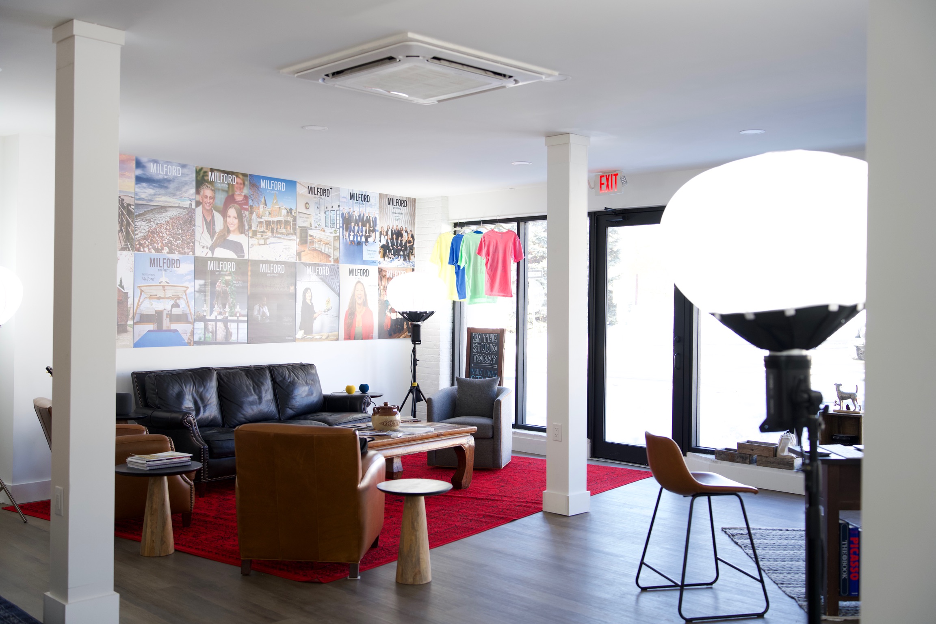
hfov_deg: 53.1
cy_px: 312
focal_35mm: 36
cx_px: 468
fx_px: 936
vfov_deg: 36.9
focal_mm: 36
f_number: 2.8
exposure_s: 1/250
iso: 500
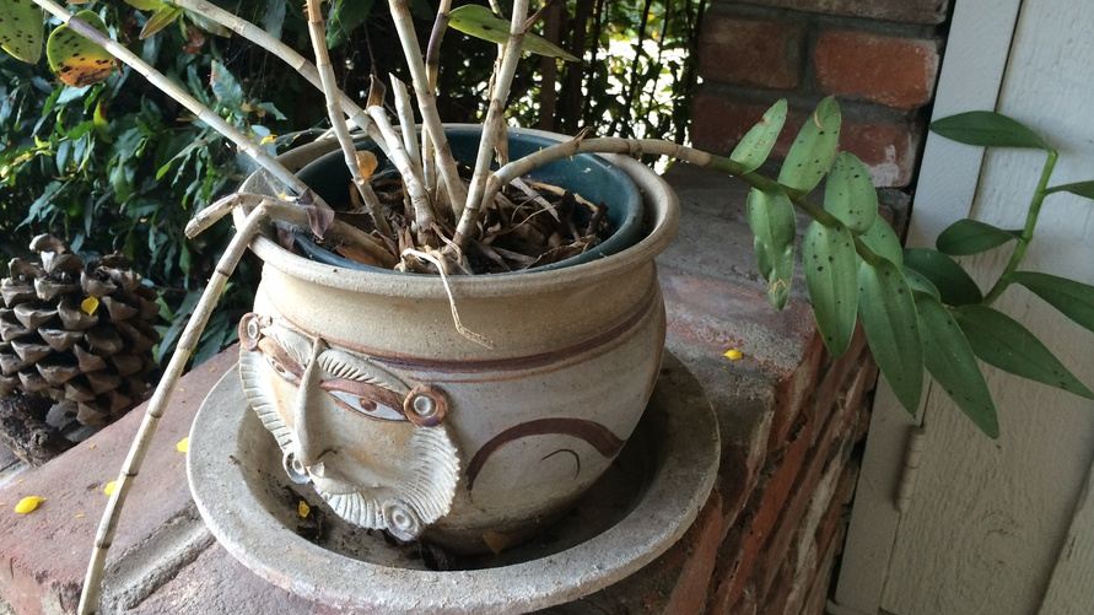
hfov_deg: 59.5
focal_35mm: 33
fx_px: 957
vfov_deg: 35.5
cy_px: 236
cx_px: 544
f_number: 2.2
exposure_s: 1/30
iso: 50
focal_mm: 4.12
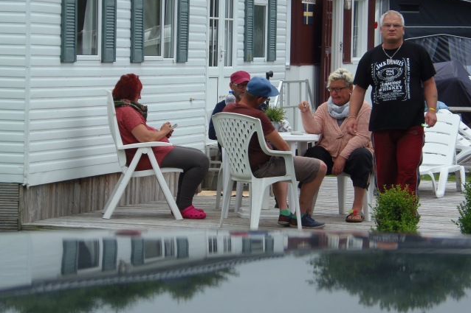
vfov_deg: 9.7
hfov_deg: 14.5
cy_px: 160
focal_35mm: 142
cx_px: 236
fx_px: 1857
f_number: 4.7
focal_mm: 25.2
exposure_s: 1/200
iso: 64
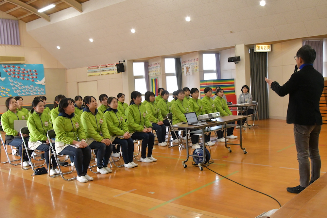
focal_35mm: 36
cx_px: 164
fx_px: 327
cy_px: 109
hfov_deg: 53.1
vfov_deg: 36.9
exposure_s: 1/200
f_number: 7.1
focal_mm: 24
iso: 4000
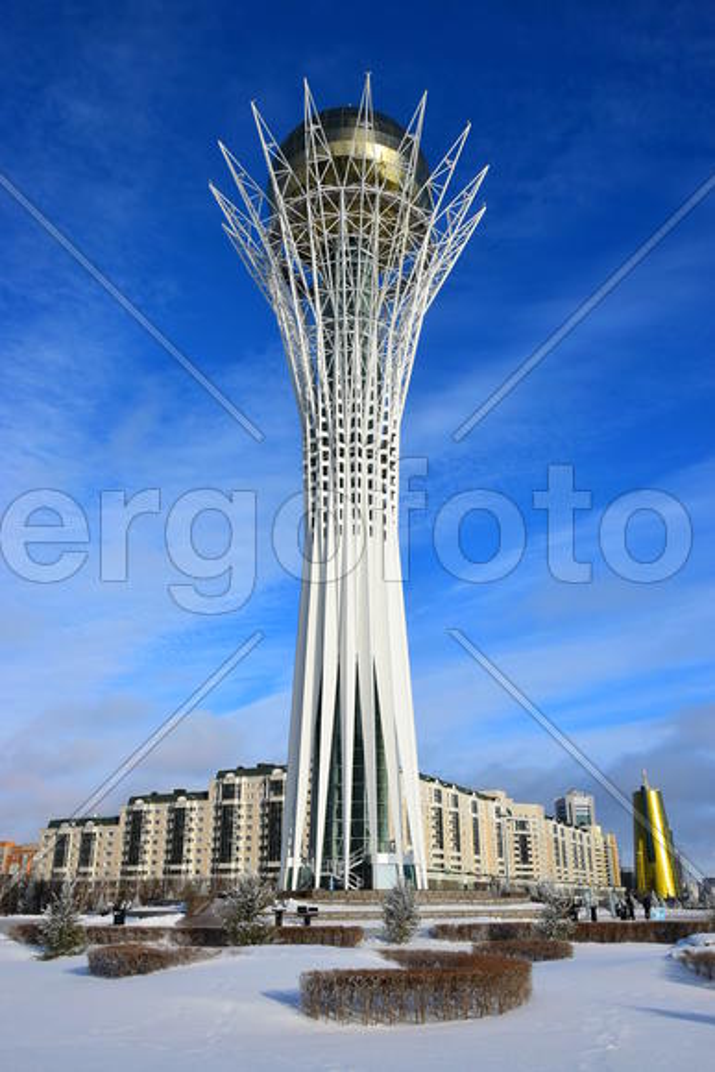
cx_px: 358
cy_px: 536
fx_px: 804
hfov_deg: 48.0
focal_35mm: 27
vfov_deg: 67.4
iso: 100
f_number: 11
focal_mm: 18
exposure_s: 1/200
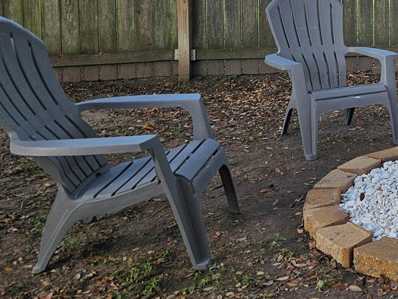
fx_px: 713
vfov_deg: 22.9
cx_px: 493
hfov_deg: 27.1
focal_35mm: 62
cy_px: 20
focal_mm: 5.4
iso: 40
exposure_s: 1/230
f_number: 1.8
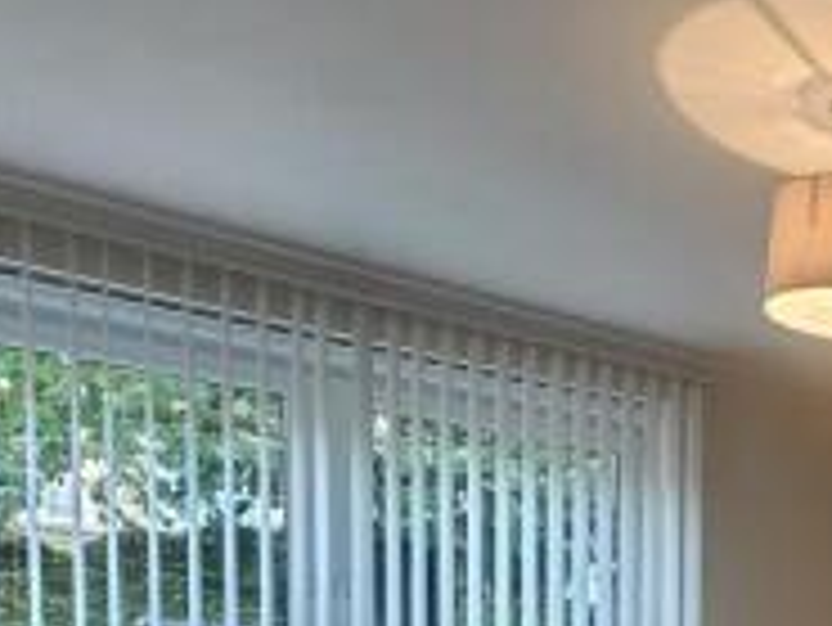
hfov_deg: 34.1
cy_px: 754
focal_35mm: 41
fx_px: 986
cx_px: 1059
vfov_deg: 30.0
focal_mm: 2.2
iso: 160
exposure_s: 1/50
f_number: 2.2
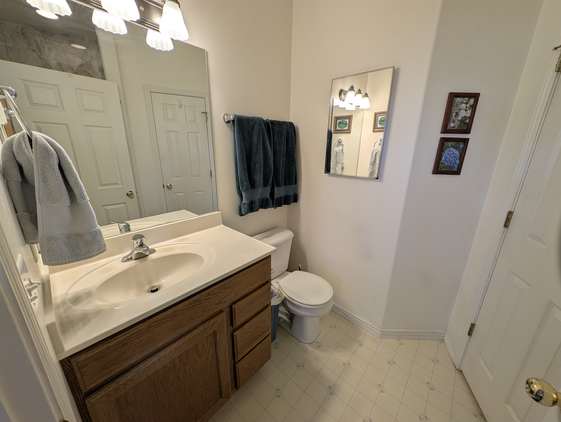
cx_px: 280
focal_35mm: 12
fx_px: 195
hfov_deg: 110.5
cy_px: 211
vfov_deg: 94.6
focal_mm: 2.23
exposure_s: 1/60
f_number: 1.95
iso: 32
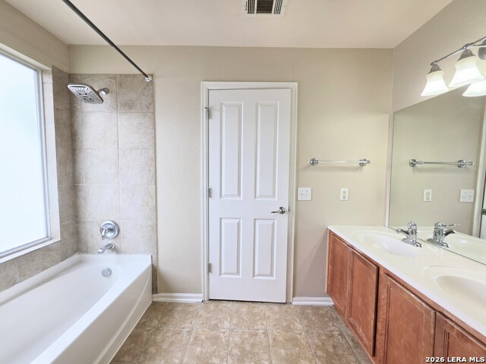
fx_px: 183
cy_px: 182
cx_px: 243
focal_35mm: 13
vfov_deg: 89.9
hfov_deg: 106.2
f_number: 1.9
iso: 20
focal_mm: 2.2
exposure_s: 1/120
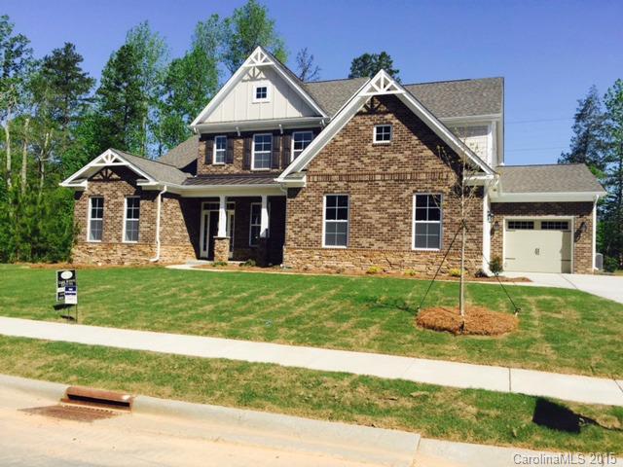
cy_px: 234
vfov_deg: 48.2
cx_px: 312
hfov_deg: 61.7
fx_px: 522
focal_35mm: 29
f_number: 2.2
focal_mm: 4.15
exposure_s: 1/2639
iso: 32
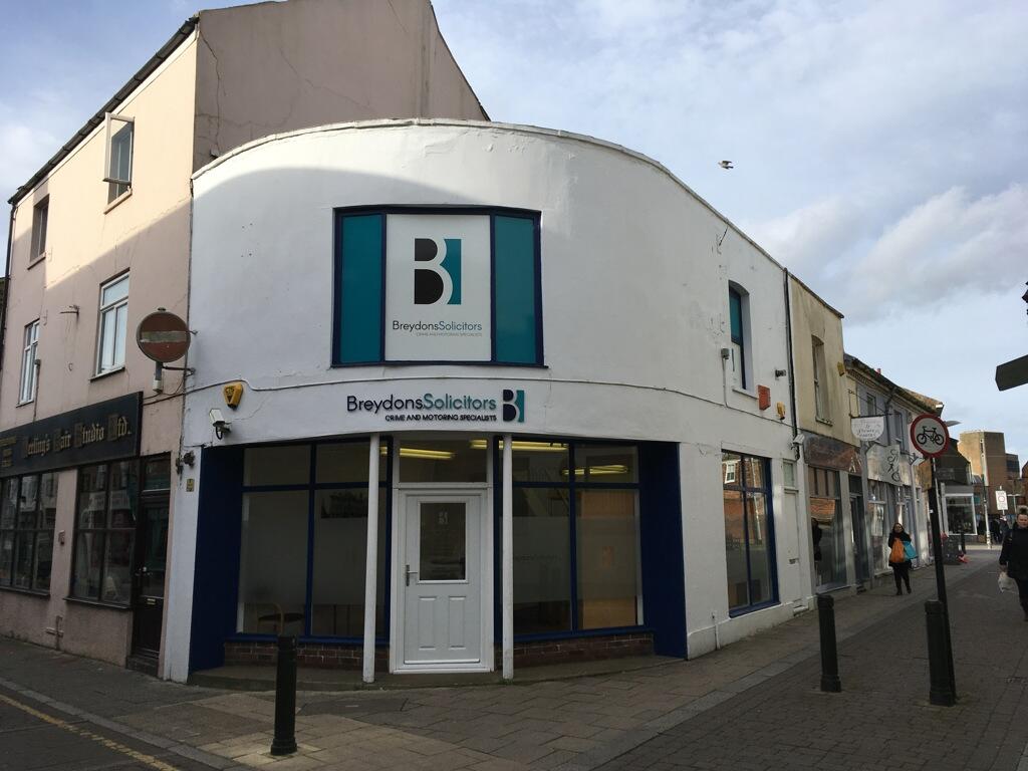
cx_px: 514
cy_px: 386
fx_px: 861
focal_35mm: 29
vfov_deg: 48.2
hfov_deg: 61.7
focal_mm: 4.15
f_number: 2.2
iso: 25
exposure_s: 1/1261
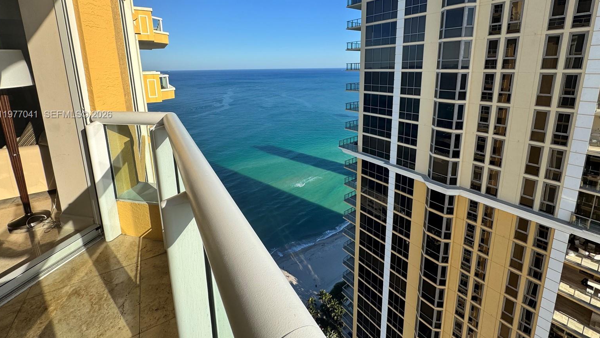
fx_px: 255
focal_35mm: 16
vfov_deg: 65.5
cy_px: 115
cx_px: 304
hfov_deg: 99.4
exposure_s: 1/1420
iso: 50
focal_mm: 2.22
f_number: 2.2
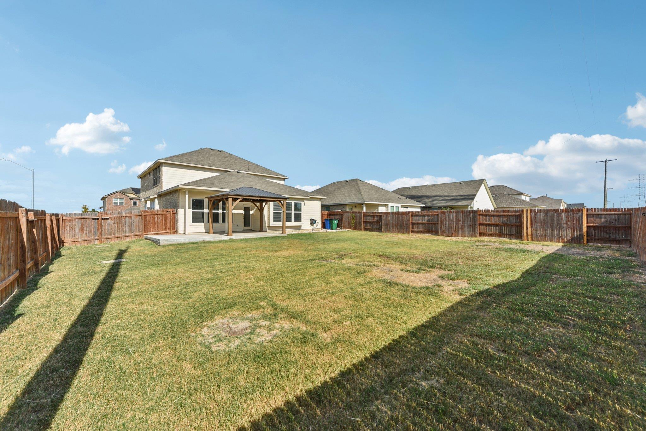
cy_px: 216
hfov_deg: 104.2
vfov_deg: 81.2
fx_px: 251
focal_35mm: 14
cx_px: 323
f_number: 8
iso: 100
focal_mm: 14
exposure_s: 1/250
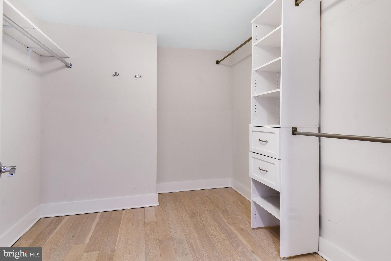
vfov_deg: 77.3
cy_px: 130
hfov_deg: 100.4
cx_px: 196
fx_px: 163
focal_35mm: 15
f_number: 9
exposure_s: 1/2.5
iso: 200
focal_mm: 10
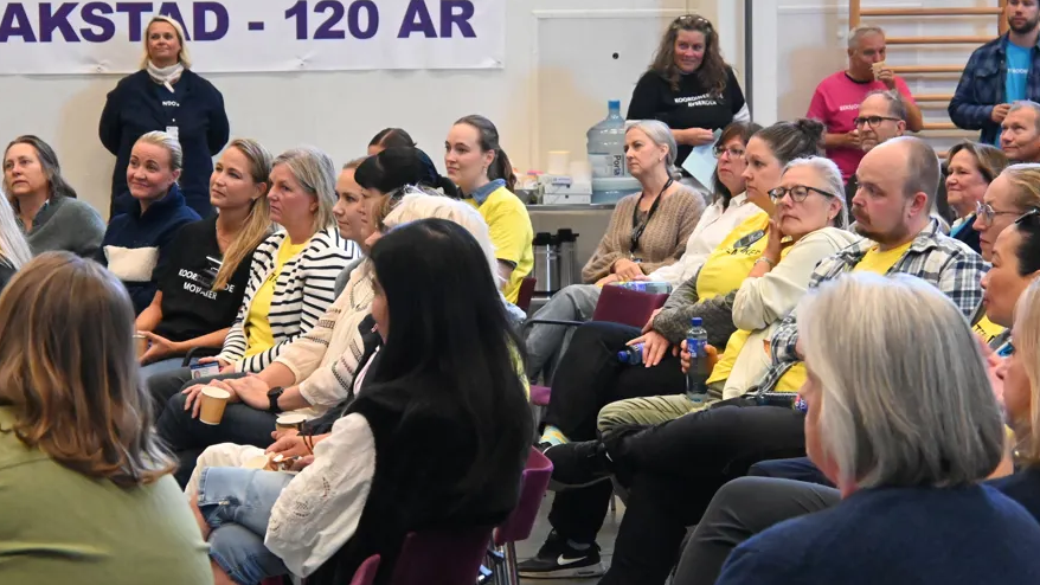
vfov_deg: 12.2
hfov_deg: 21.6
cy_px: 291
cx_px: 503
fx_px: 2730
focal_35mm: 99
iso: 7200
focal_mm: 48
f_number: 6
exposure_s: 1/125
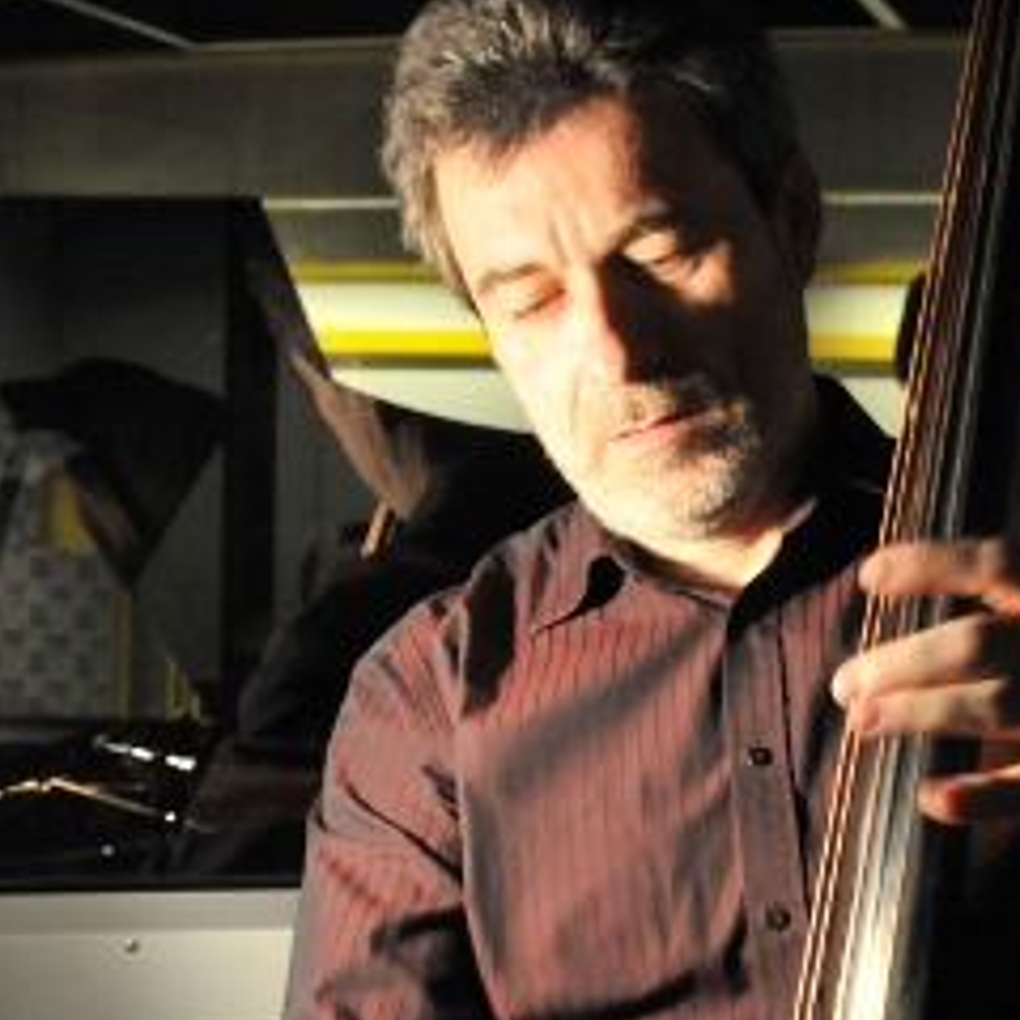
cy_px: 731
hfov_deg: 27.3
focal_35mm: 61
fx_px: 2034
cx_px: 899
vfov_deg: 27.9
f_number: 6.3
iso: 1600
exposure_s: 1/30
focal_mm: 18
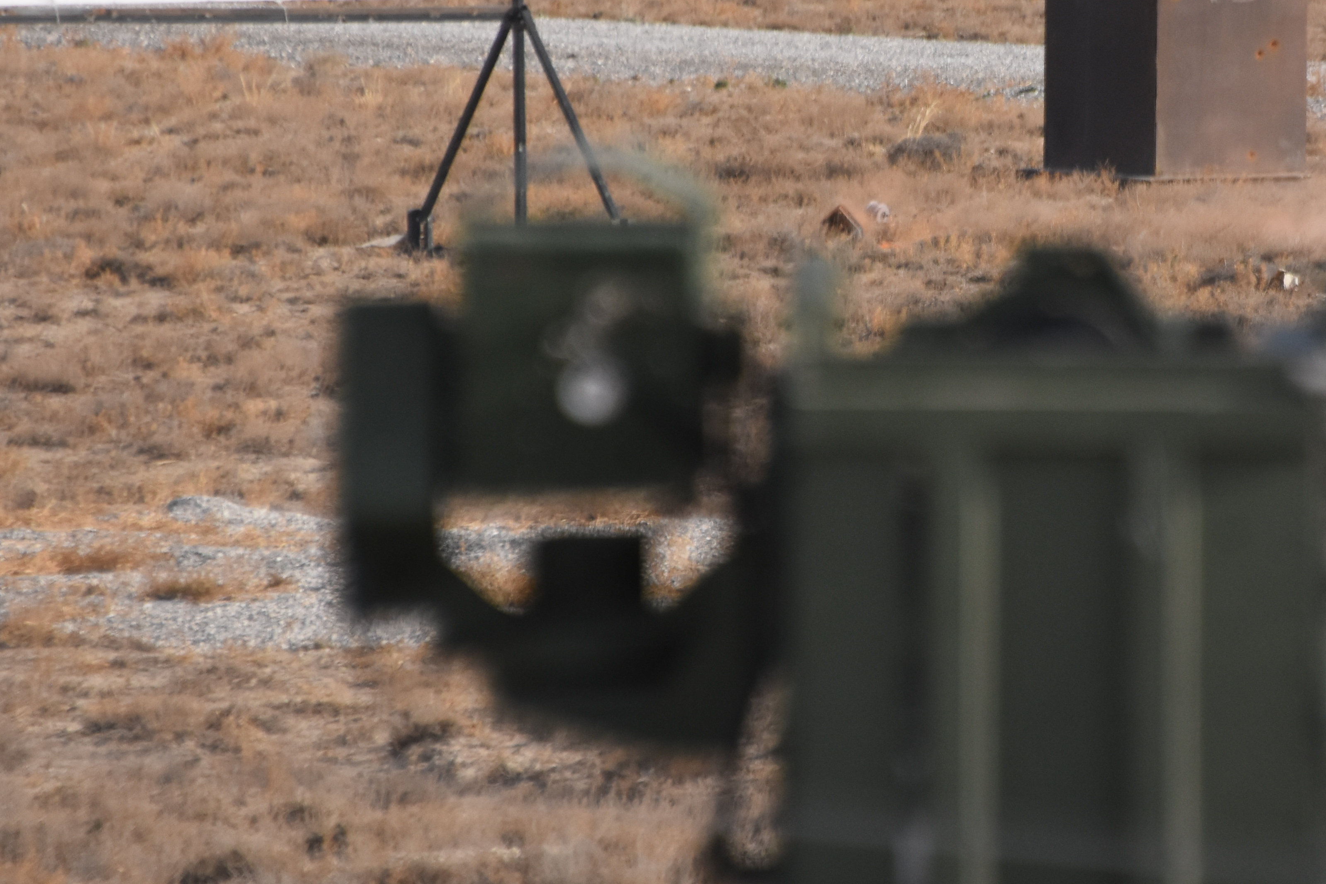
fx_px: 31122
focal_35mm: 845
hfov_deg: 2.4
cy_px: 187
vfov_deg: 1.6
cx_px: 992
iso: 800
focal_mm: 300
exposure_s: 1/3200
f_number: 5.6
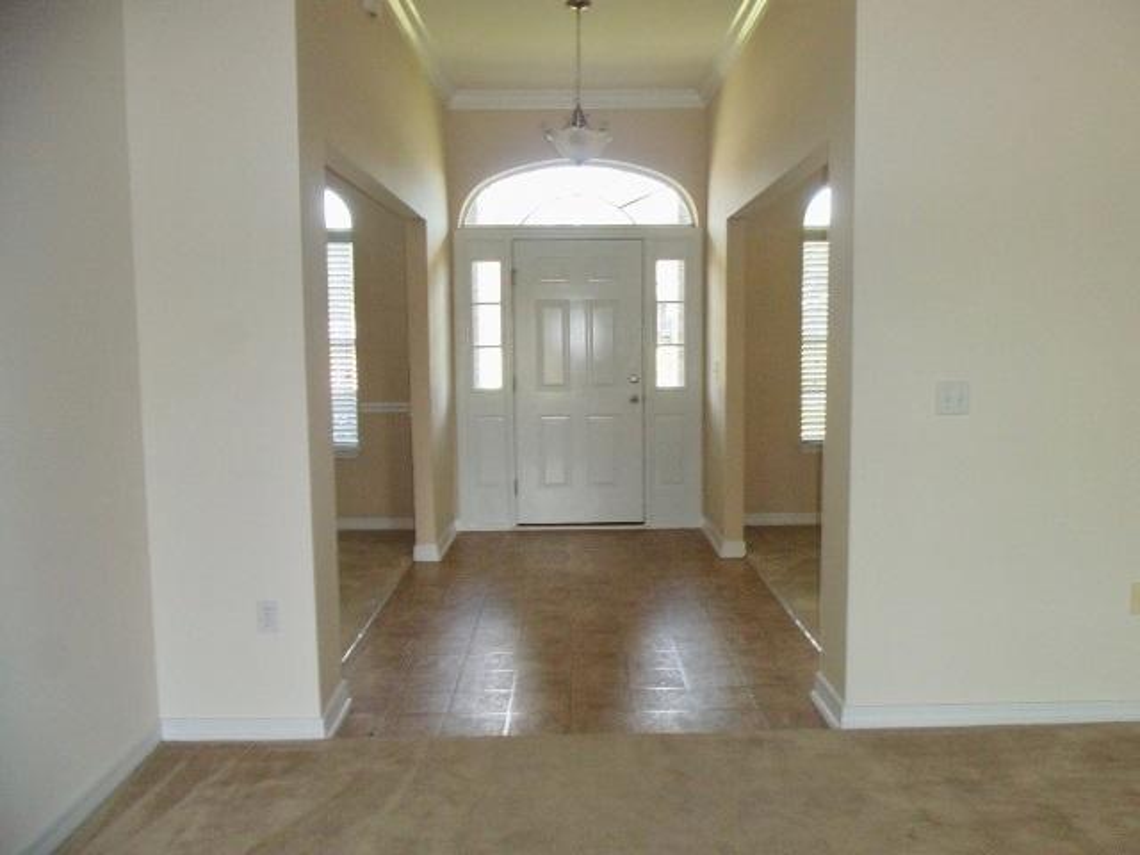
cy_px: 428
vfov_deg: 48.2
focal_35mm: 29
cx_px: 570
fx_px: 955
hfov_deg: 61.7
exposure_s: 1/30
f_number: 3.4
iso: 100
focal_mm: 5.2
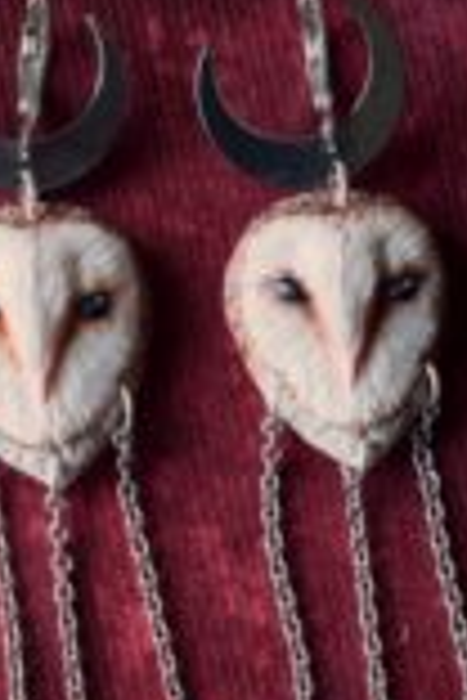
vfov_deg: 13.3
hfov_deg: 8.9
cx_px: 177
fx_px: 2996
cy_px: 583
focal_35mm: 154
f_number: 5
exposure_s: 1/100
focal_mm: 40
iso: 400
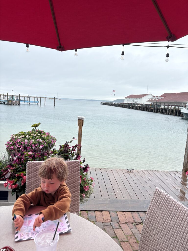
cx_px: 94
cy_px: 126
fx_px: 188
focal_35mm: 26
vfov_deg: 67.3
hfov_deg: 53.1
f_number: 1.6
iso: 50
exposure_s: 1/1517
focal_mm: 5.96
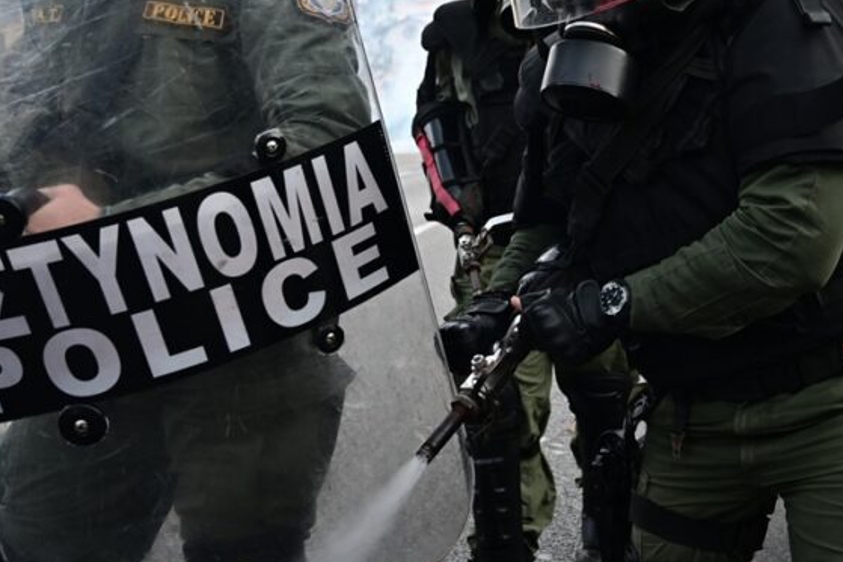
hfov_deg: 43.5
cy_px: 168
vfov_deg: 30.2
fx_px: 1031
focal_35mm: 44
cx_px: 600
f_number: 4
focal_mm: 24
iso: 800
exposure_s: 1/2000
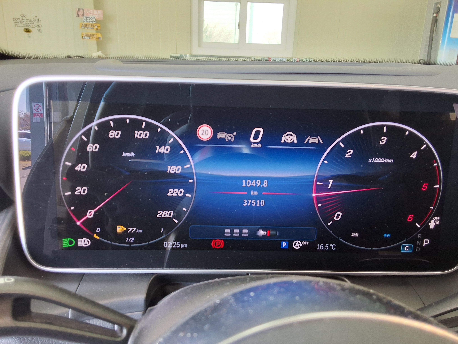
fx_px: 370
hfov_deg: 63.4
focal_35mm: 28
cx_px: 229
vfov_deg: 49.7
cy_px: 172
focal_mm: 2.91
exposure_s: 1/40
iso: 125
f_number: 1.9
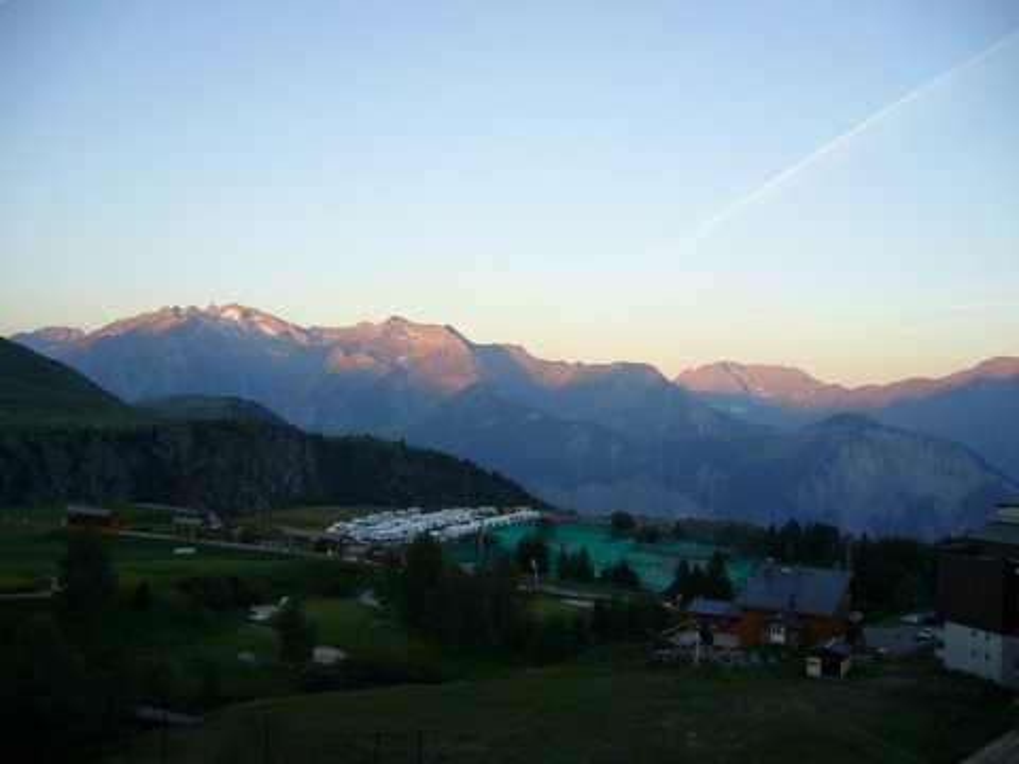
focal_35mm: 35
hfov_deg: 52.6
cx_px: 510
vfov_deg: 40.7
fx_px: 1030
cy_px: 382
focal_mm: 5.8
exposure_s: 1/125
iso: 80
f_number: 2.8
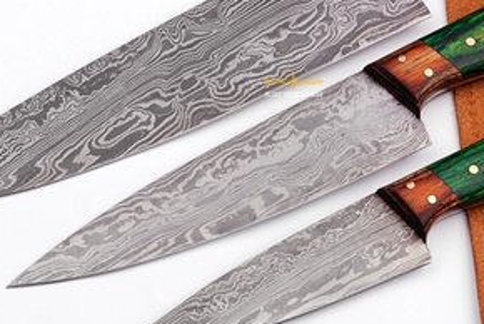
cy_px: 84
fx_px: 1951
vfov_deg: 9.5
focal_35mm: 145
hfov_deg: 14.1
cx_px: 294
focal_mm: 52
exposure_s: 1/125
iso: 320
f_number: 7.1
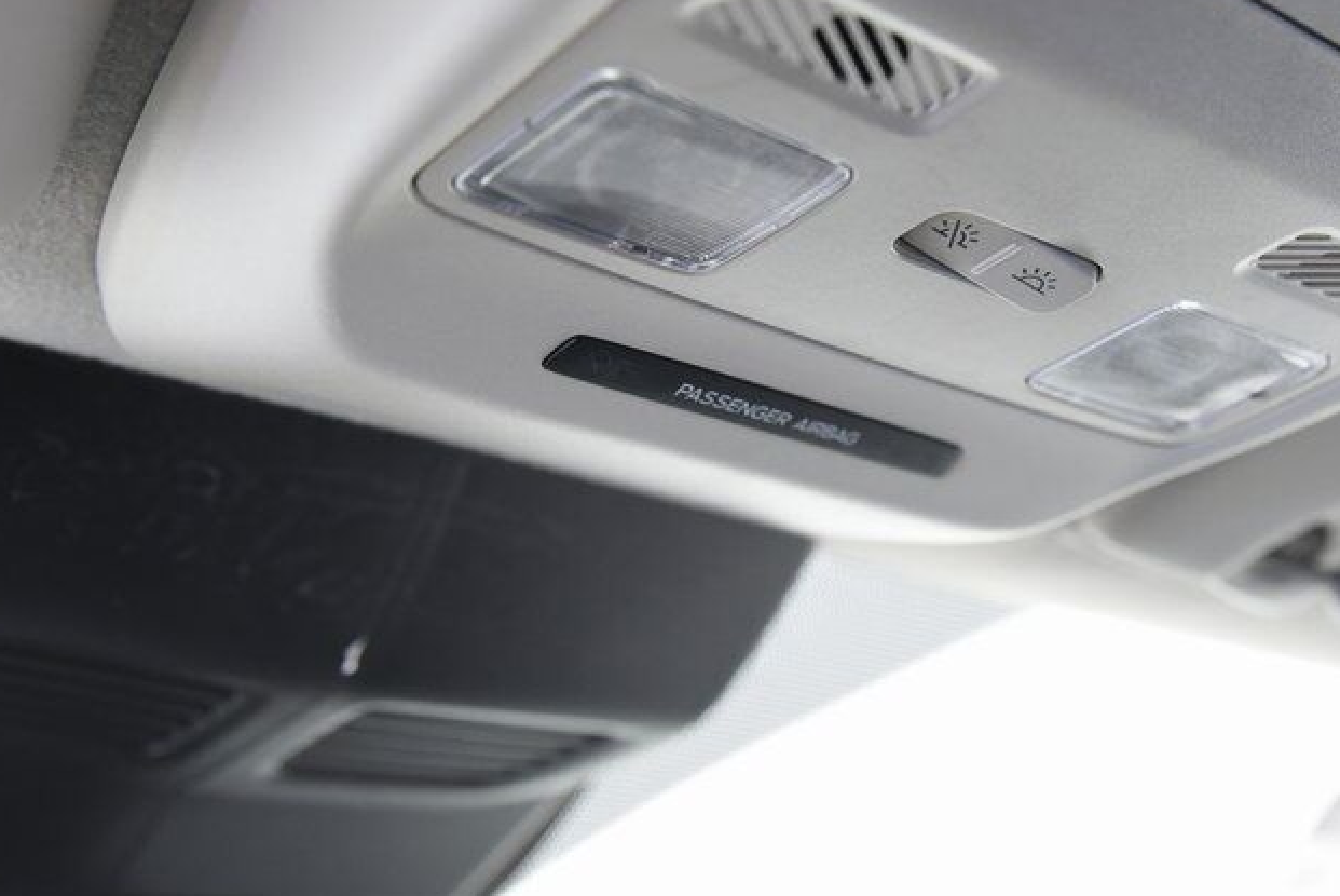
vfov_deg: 20.6
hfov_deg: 30.3
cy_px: 438
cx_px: 867
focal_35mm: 66
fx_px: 2458
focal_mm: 40
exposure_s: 1/15
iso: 2500
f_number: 4
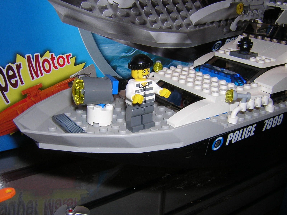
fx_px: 298
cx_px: 144
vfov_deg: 39.7
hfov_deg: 51.4
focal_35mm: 36
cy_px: 108
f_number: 5.2
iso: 100
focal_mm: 4.7
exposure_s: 1/60.1
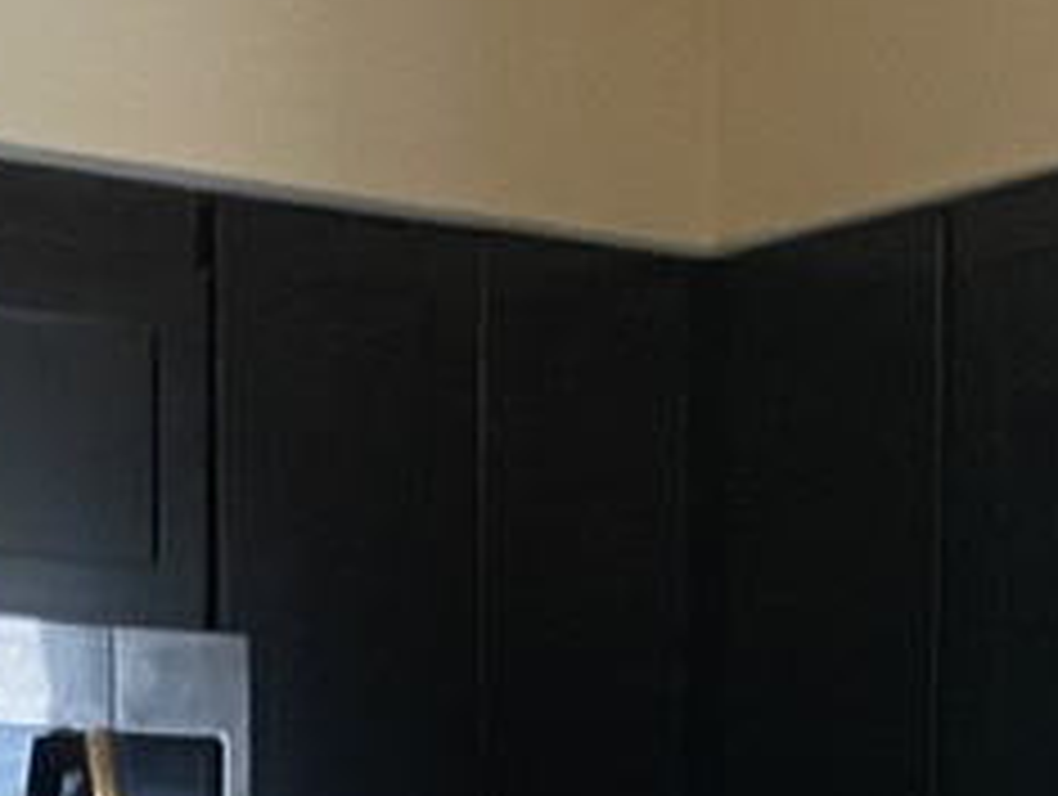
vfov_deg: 8.5
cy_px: 1997
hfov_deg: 12.2
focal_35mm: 159
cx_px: -68
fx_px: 4867
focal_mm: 4.25
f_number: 1.8
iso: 100
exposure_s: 1/60
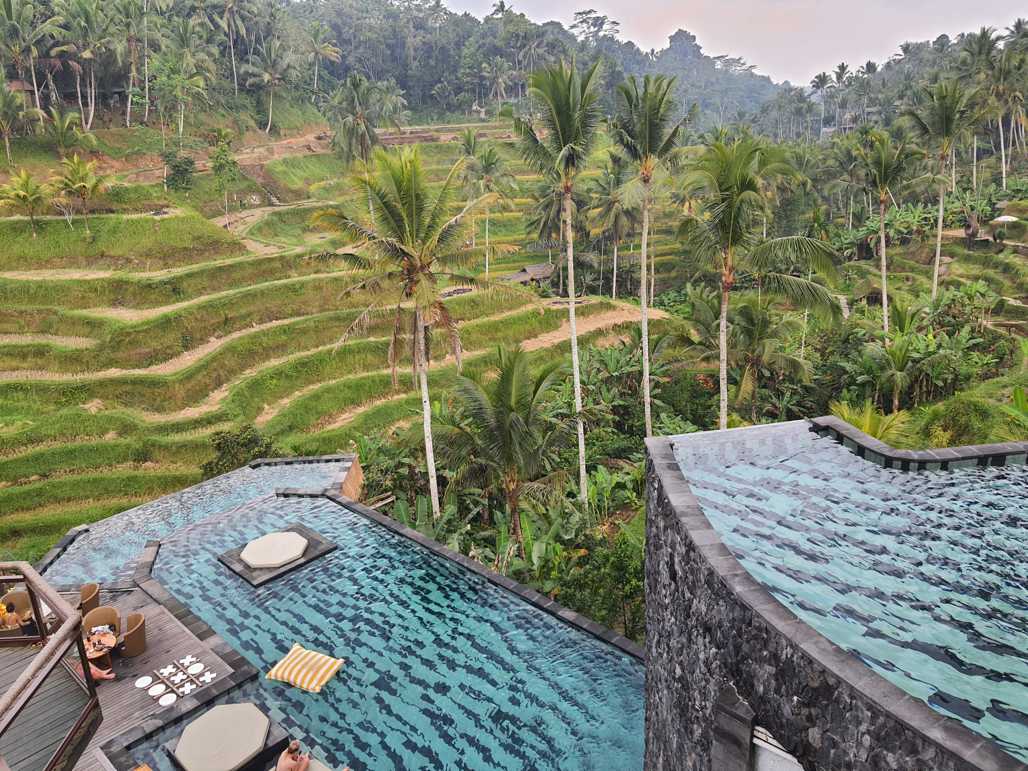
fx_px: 772
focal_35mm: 26
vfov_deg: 53.1
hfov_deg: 67.3
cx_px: 514
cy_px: 386
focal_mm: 4.32
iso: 50
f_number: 1.7
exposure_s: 1/316
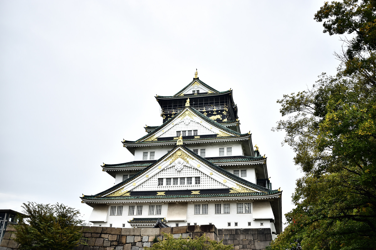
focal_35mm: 36
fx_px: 376
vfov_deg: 36.9
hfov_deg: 53.1
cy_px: 125
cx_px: 188
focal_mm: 24
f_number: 4
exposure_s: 1/250
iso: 100
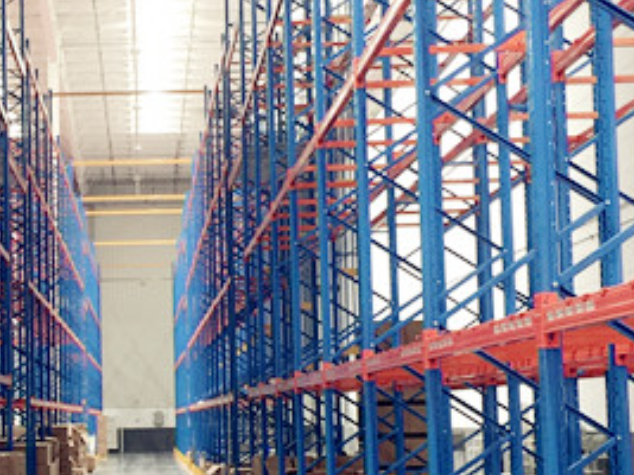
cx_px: 85
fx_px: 1593
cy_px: 309
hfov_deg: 22.1
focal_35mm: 87
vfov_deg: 16.9
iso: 50
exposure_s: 1/33
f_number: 2.2
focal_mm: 4.15
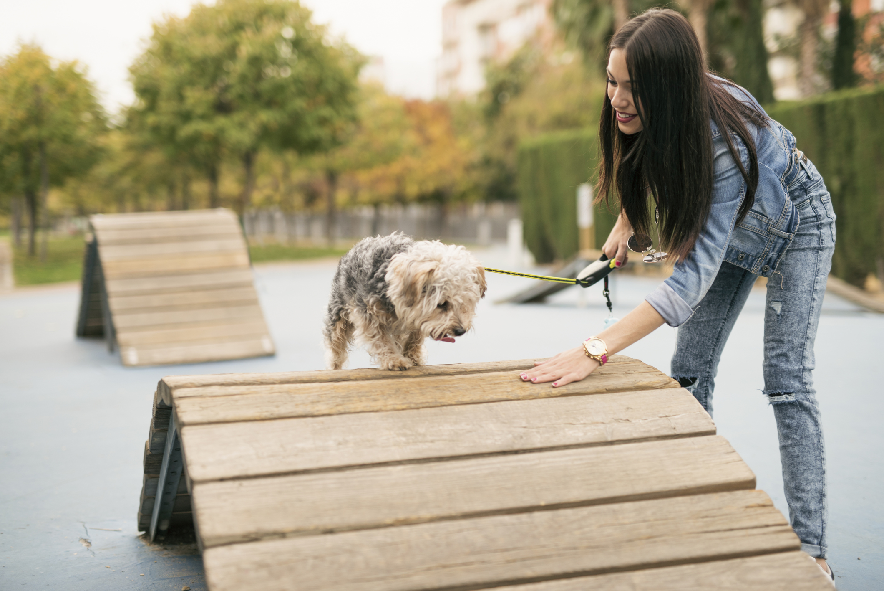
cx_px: 442
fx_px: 1228
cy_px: 296
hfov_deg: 39.6
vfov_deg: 27.0
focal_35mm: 50
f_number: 1.8
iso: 100
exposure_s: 1/320
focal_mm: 50
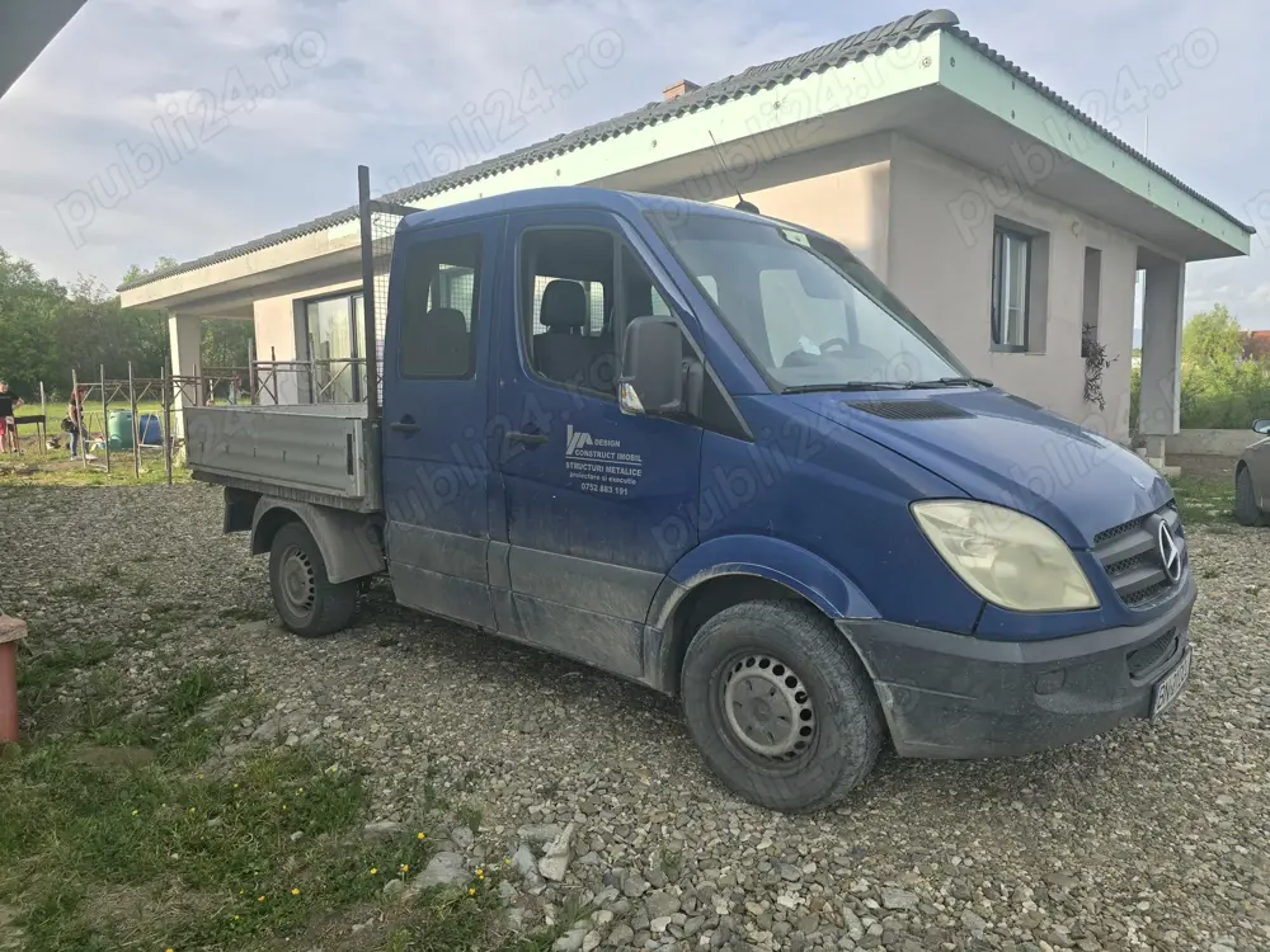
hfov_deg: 73.9
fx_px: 844
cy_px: 476
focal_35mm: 23
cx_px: 635
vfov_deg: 58.9
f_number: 1.7
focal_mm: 6.3
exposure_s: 1/349
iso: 12
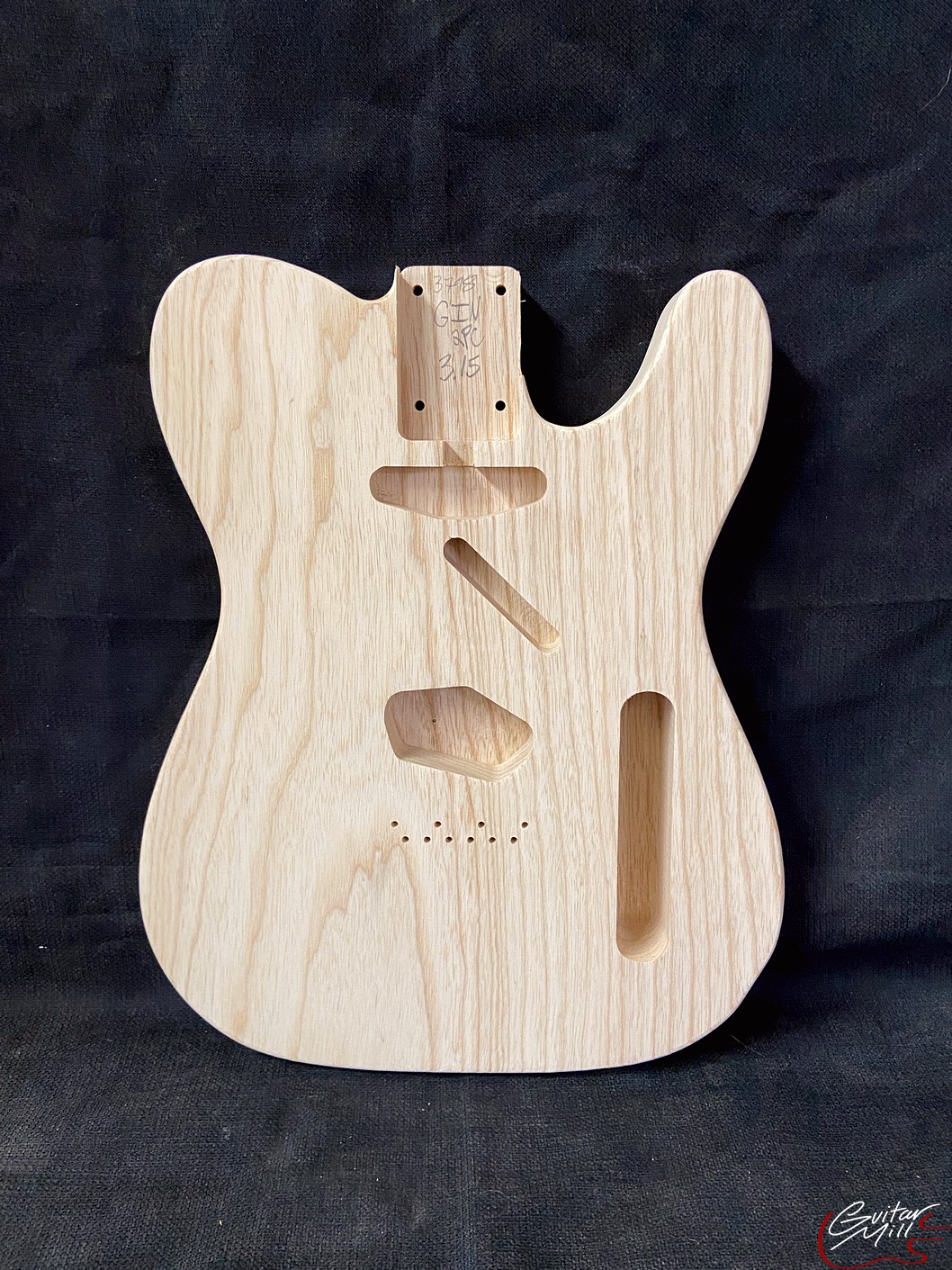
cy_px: 635
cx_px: 476
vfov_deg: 67.3
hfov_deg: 53.1
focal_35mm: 26
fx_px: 954
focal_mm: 4.25
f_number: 1.8
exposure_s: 1/60
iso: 400
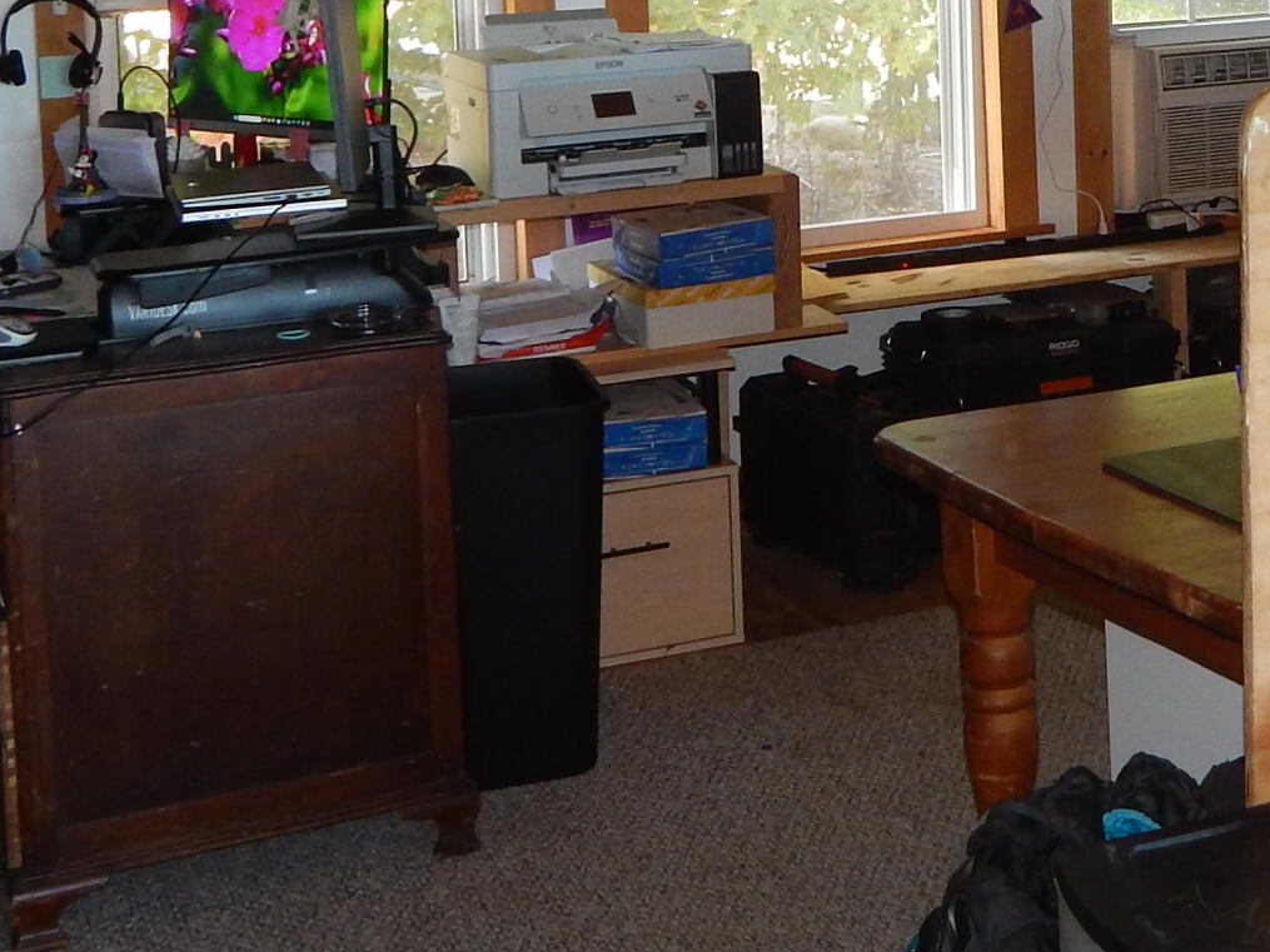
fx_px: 2495
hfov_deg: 27.6
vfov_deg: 20.8
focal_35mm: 68
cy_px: -36
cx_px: 1126
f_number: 3
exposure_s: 1/30
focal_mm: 4
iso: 200
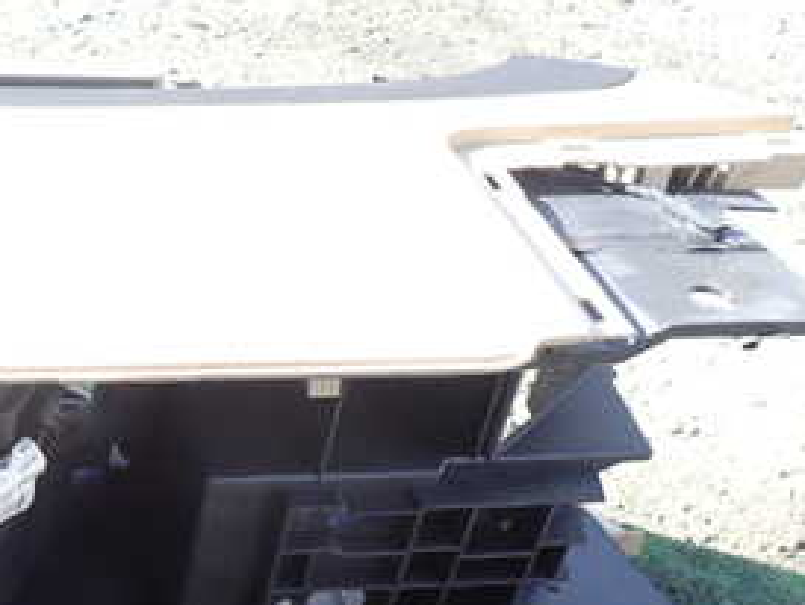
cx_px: 24
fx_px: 1280
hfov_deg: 32.5
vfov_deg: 26.5
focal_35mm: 55
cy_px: 369
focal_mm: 4.5
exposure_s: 1/160
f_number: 2.8
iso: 100
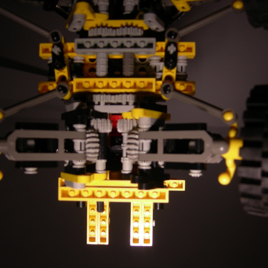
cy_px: 134
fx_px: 377
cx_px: 127
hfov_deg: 39.2
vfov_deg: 39.2
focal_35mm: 43
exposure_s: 1/59.1
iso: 64
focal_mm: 7.5
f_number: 2.7
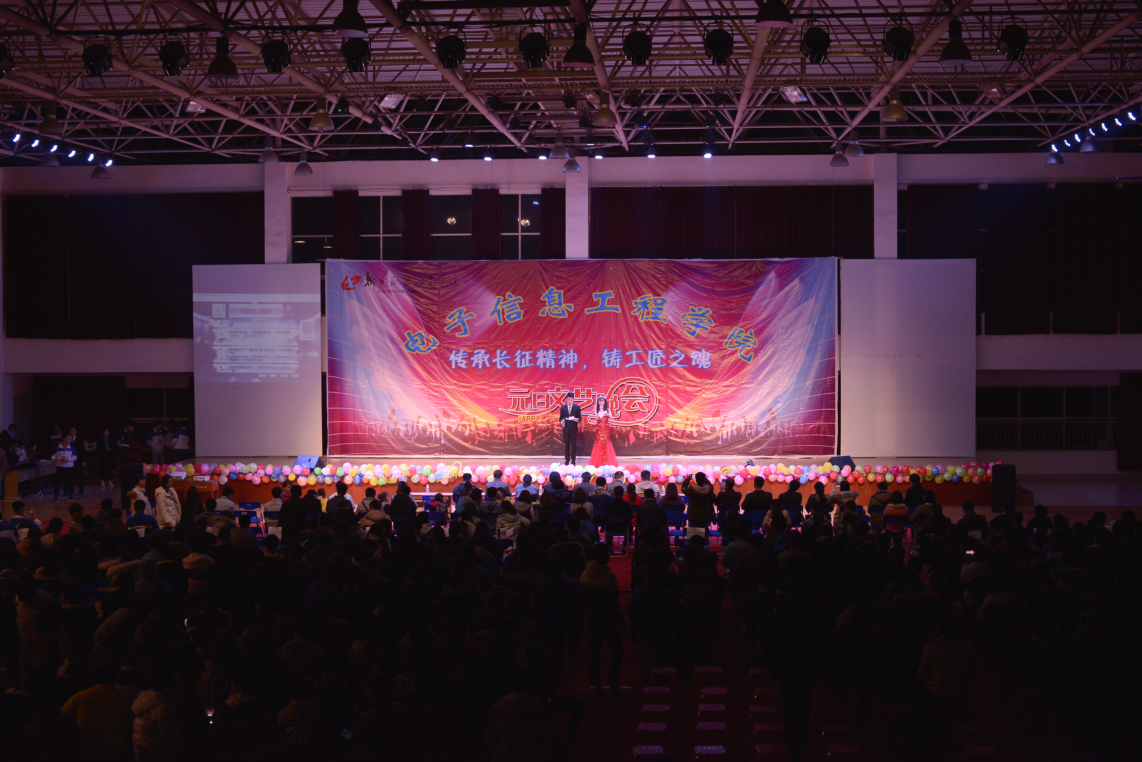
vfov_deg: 27.0
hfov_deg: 39.6
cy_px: 381
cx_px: 571
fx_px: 1587
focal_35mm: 50
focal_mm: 50
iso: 640
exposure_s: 1/200
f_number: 4.5
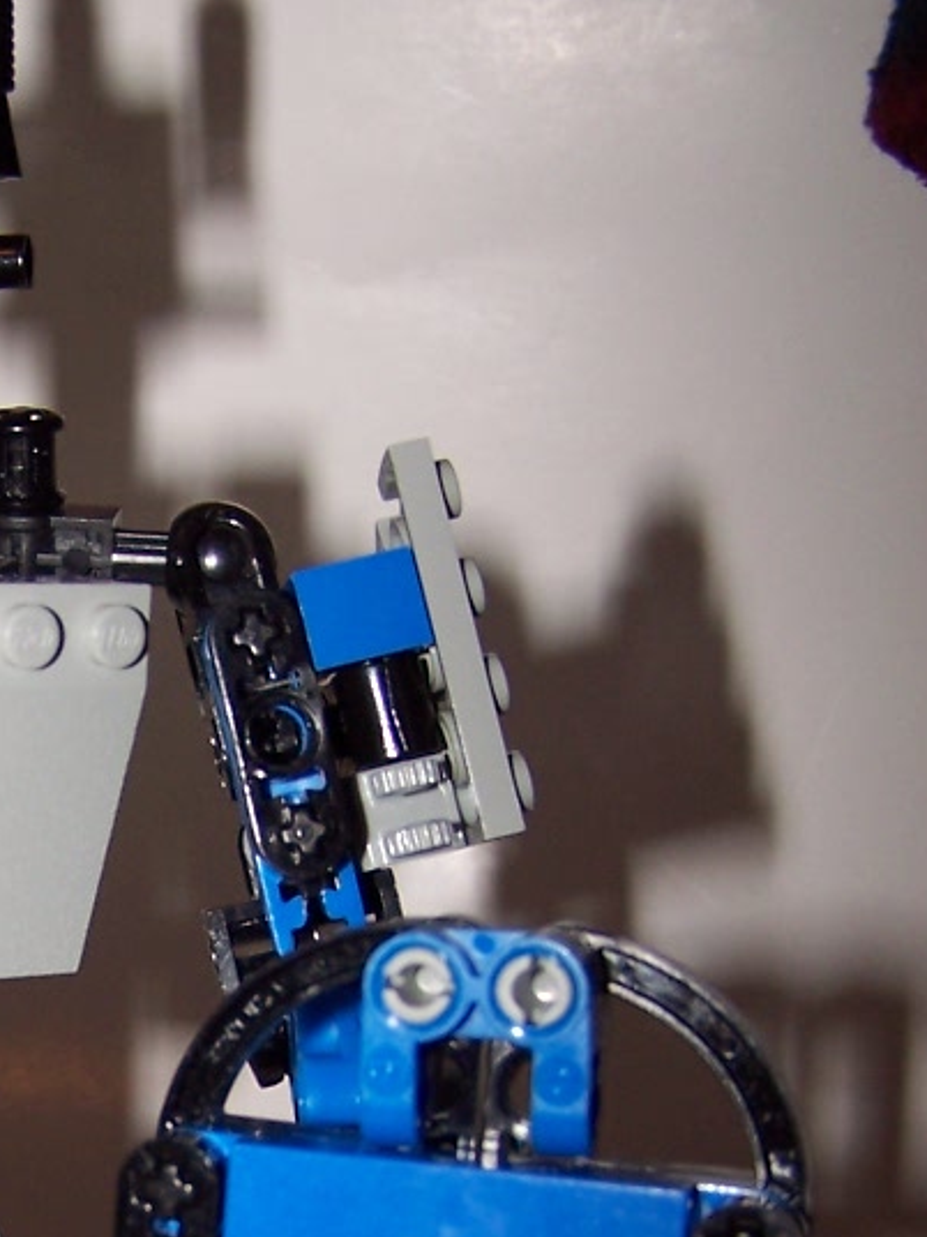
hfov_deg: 16.9
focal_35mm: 85
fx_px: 3035
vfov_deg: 22.5
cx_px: -39
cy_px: 1087
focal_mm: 6.3
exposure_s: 1/60
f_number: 2.8
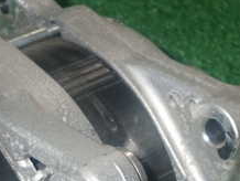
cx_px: 58
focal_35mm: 121
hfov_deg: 16.2
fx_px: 840
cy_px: 193
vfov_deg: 12.1
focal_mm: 7.84
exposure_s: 1/40
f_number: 9
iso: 800
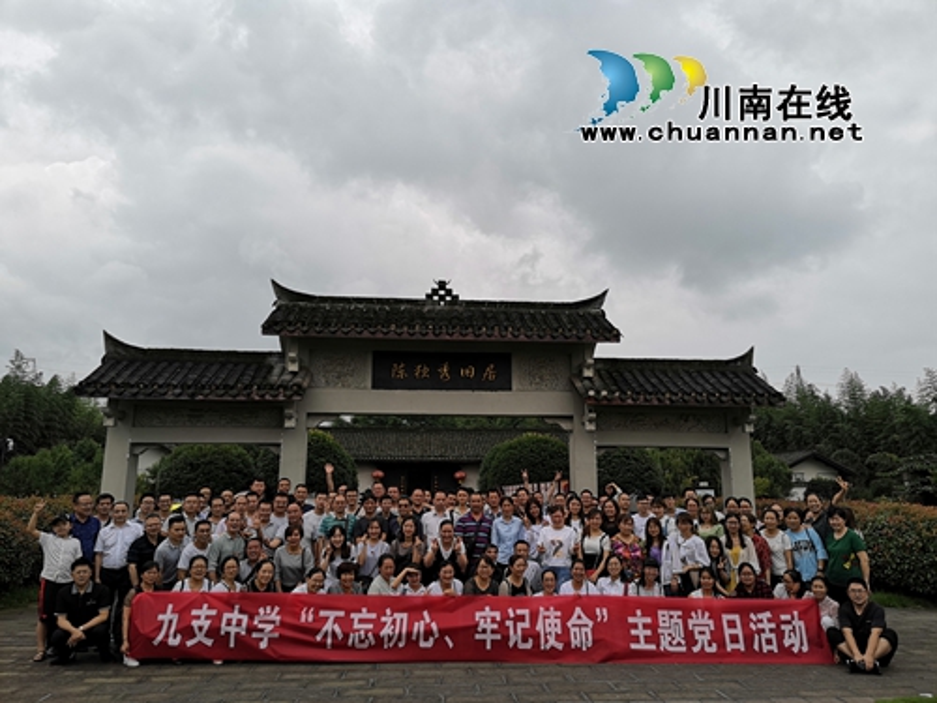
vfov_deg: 53.1
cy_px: 352
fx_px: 704
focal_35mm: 26
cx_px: 468
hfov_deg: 67.3
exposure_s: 1/2604
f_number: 1.8
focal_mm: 4.75
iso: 50
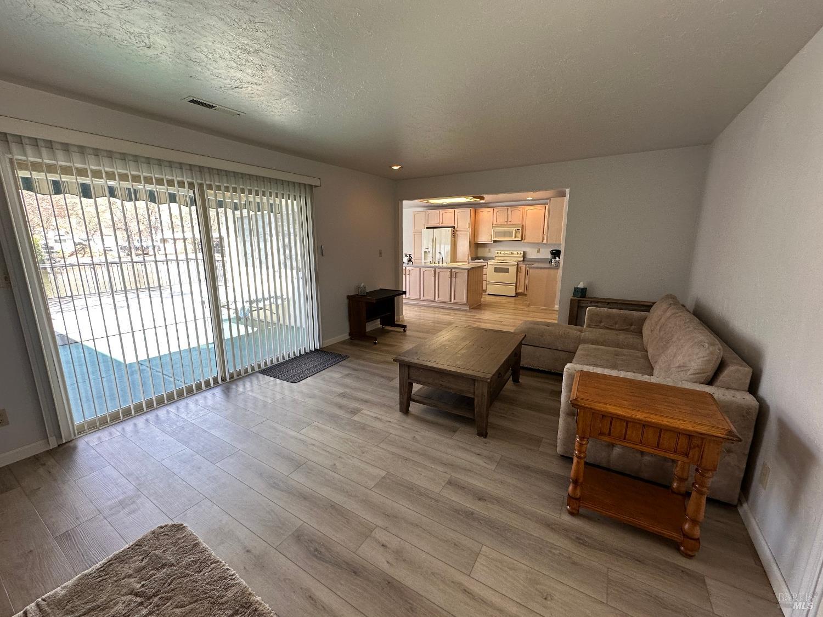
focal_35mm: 14
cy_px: 308
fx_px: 333
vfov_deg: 85.7
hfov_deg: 102.1
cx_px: 412
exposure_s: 1/120
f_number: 2.2
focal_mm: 2.22
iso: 100
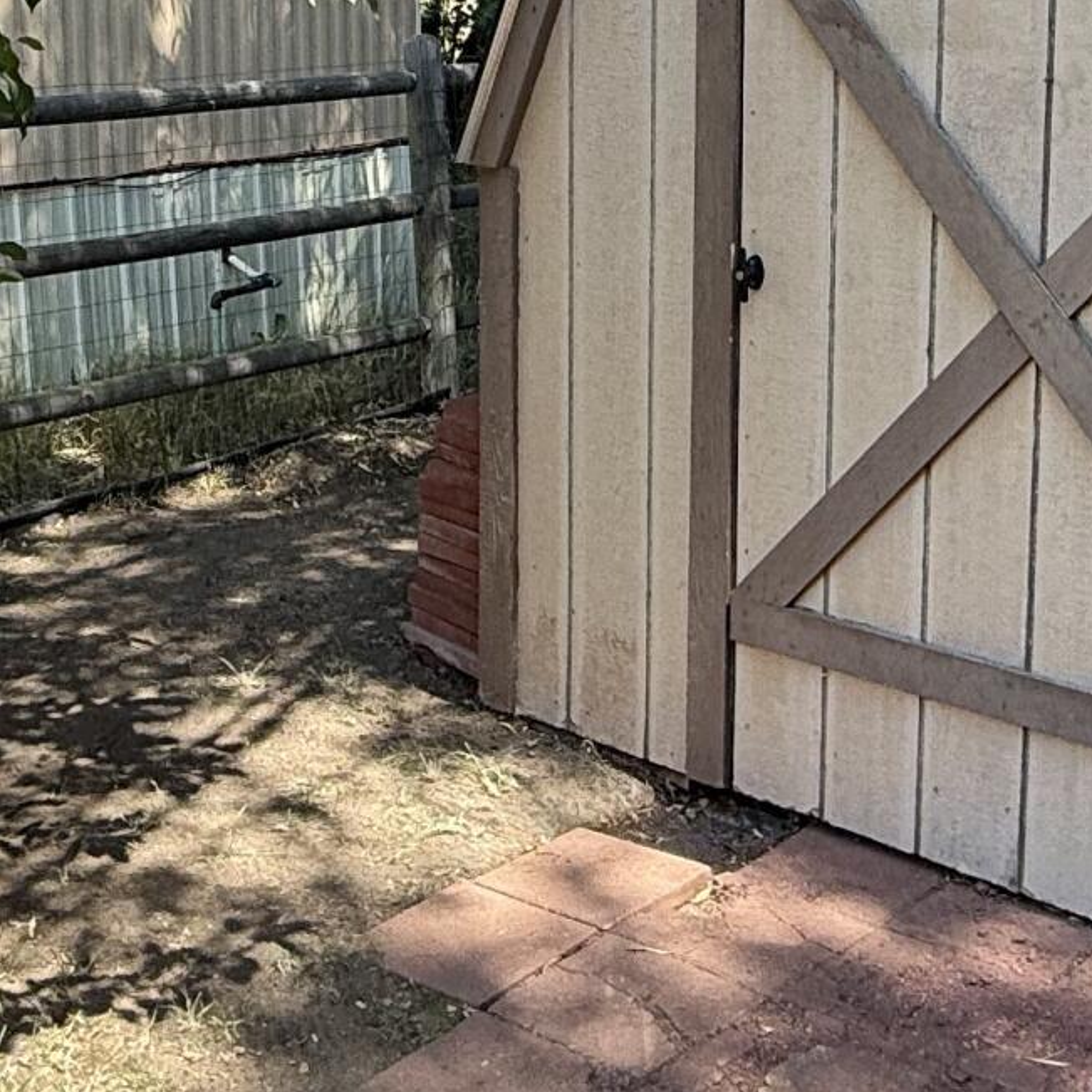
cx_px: 636
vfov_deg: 29.3
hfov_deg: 30.0
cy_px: 193
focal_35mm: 57
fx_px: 2034
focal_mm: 2.22
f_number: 2.2
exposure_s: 1/250
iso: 50
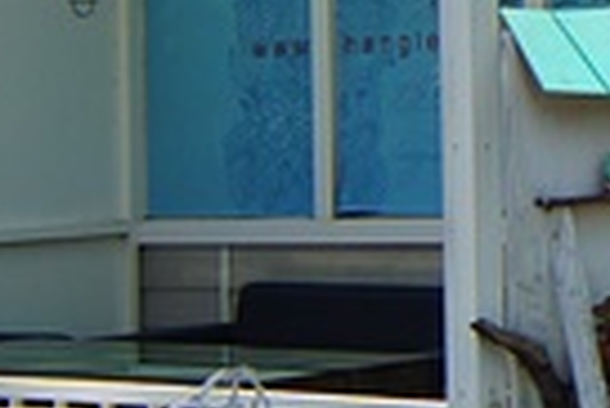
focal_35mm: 147
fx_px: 2489
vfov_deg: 9.3
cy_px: -11
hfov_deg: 13.1
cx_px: 973
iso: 100
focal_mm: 13
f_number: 4
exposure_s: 1/1000
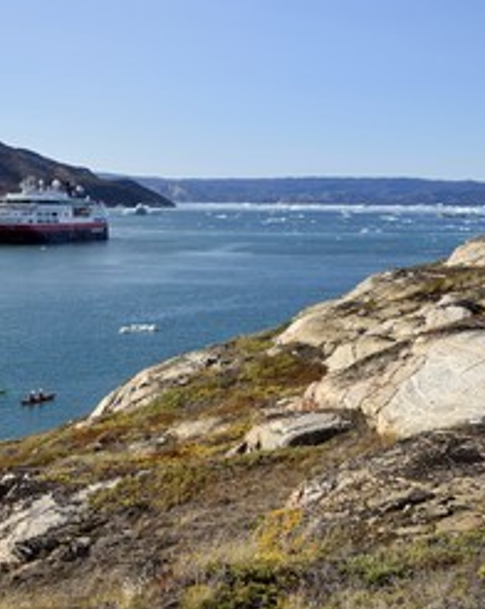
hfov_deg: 24.5
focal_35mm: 61
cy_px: 302
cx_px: 84
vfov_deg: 31.0
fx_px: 1097
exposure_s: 1/400
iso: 200
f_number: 13
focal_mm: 38
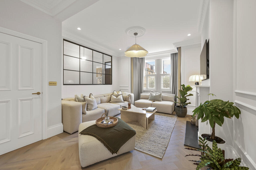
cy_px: 85
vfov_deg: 81.1
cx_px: 128
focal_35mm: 14
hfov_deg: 104.3
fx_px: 99
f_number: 16
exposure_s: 1.6
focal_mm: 14
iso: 200
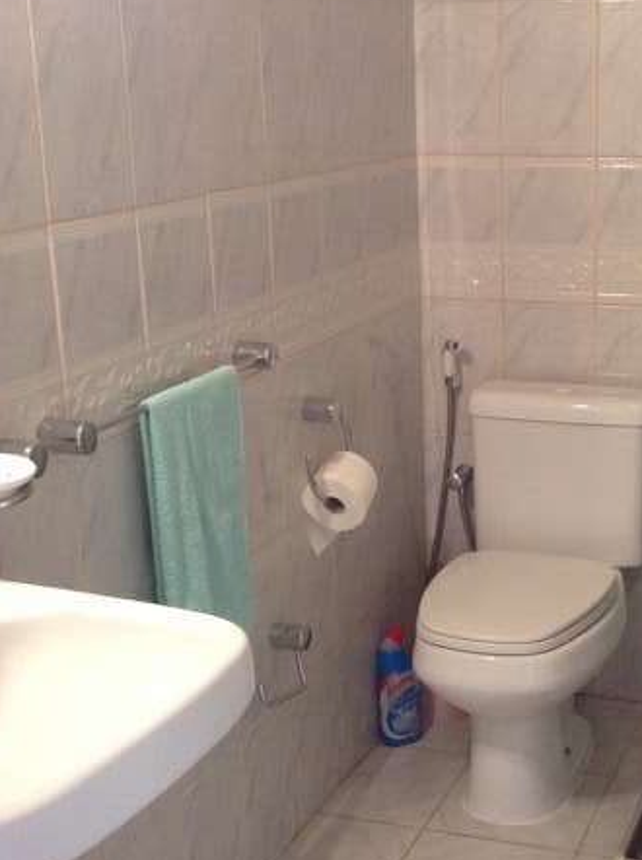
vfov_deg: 32.2
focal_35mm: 60
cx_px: 517
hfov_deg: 24.0
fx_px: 1488
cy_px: 439
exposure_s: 1/25
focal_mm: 3.3
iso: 100
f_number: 2.4
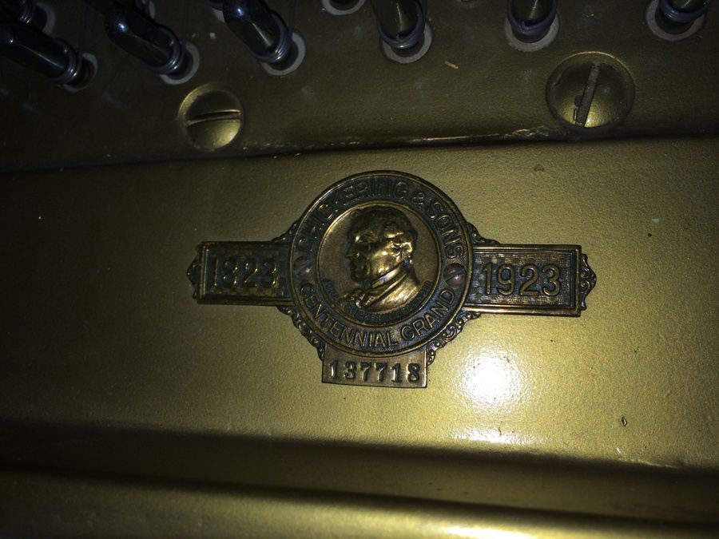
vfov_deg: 46.8
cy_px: 270
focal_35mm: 30
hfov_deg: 60.0
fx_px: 623
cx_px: 360
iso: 32
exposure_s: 1/513
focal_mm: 4.12
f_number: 2.2
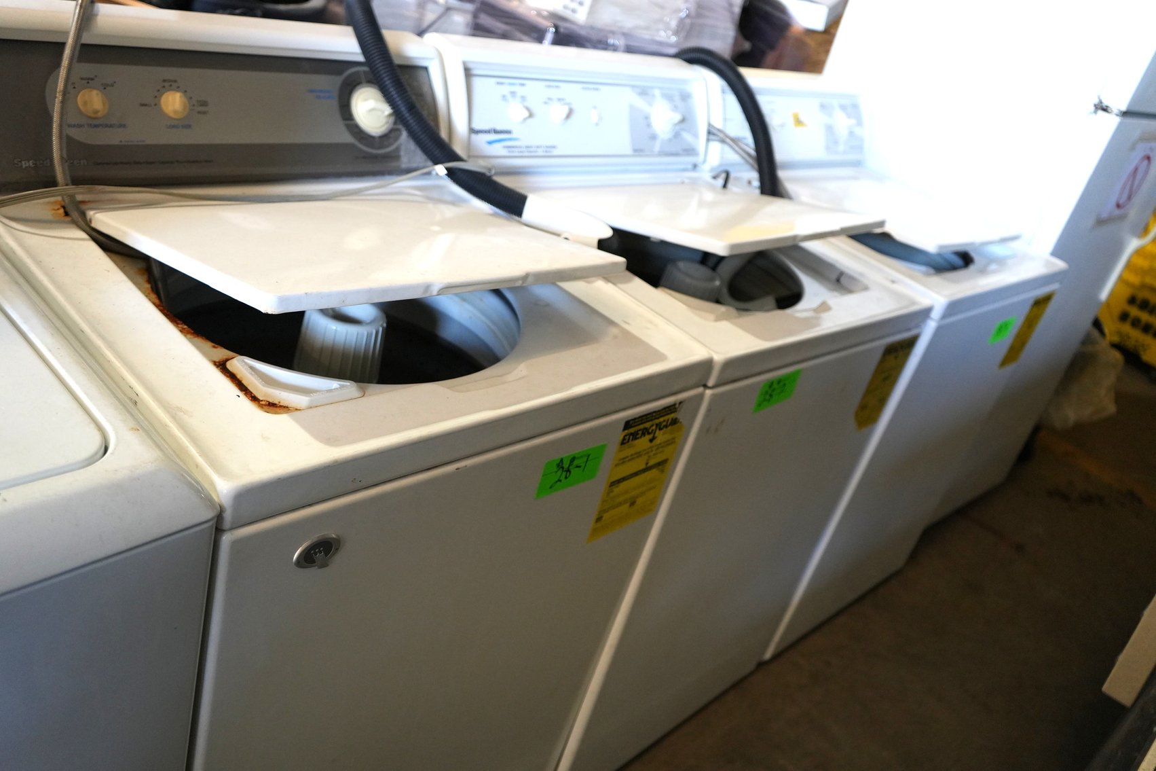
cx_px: 578
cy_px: 386
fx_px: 931
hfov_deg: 63.7
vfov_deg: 45.0
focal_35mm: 29
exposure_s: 1/160
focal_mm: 29
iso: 2500
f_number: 3.5
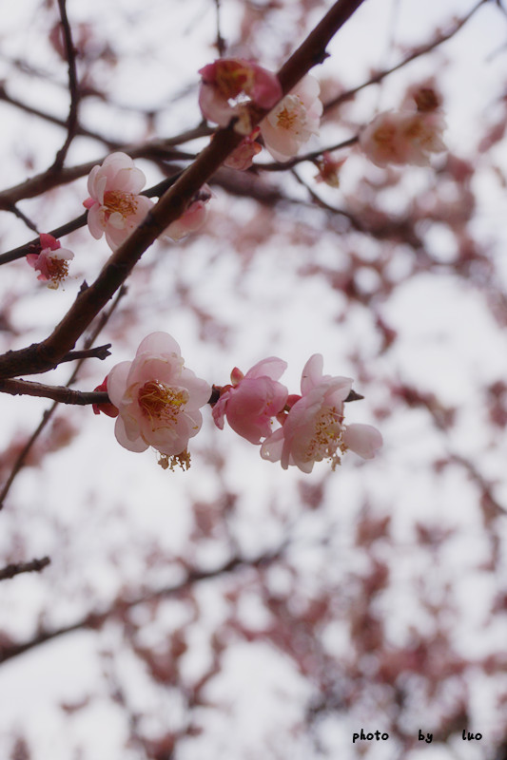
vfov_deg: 29.9
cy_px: 380
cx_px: 254
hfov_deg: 20.2
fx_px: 1426
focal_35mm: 68
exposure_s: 1/100
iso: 100
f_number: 9
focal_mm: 45
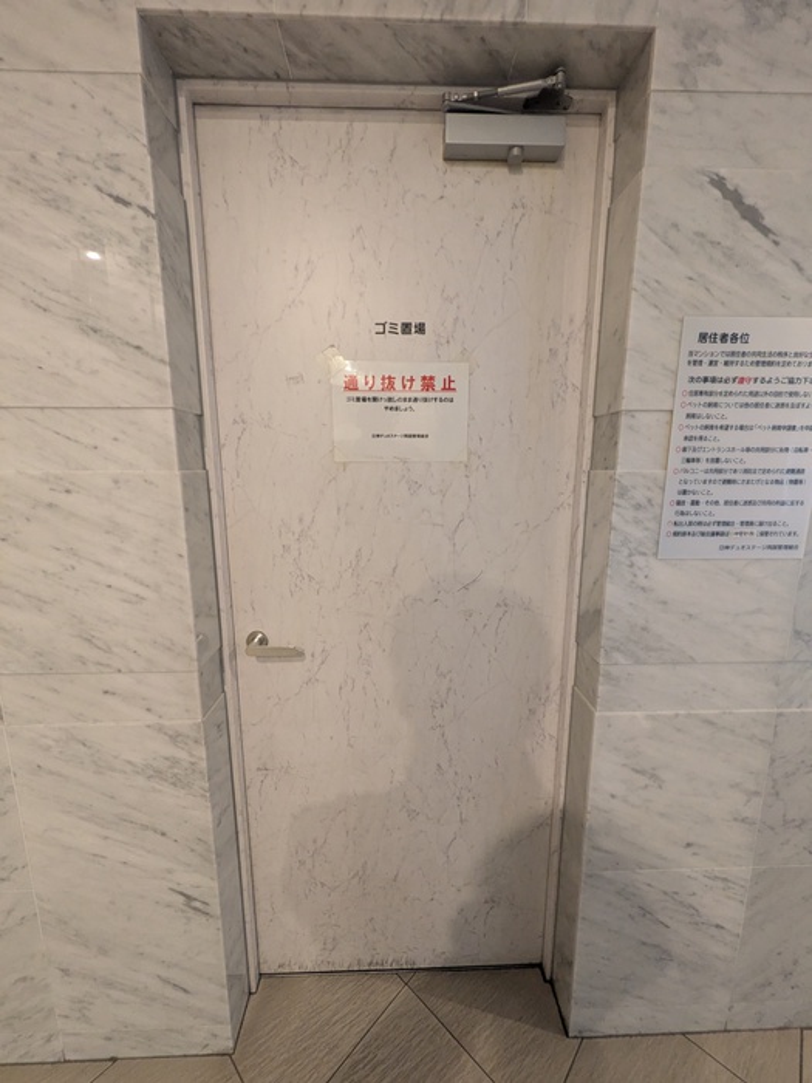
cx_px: 406
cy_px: 542
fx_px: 438
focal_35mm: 14
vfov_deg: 102.1
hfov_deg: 85.7
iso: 438
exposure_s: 1/25
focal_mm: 1.83
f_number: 2.2
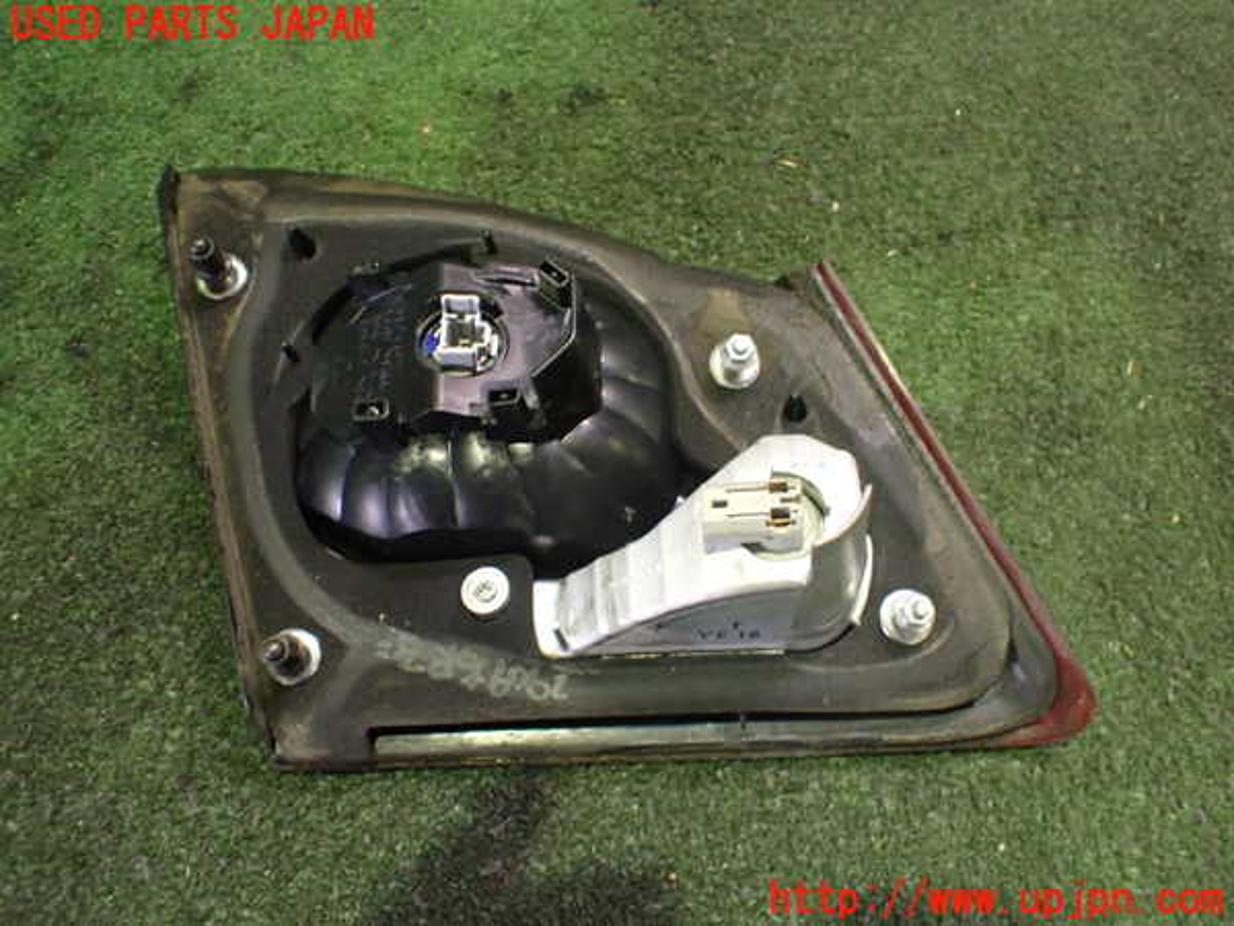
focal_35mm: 30
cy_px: 463
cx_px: 617
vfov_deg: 46.8
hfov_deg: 60.0
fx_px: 1069
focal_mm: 5.4
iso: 1000
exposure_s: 1/30
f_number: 2.3
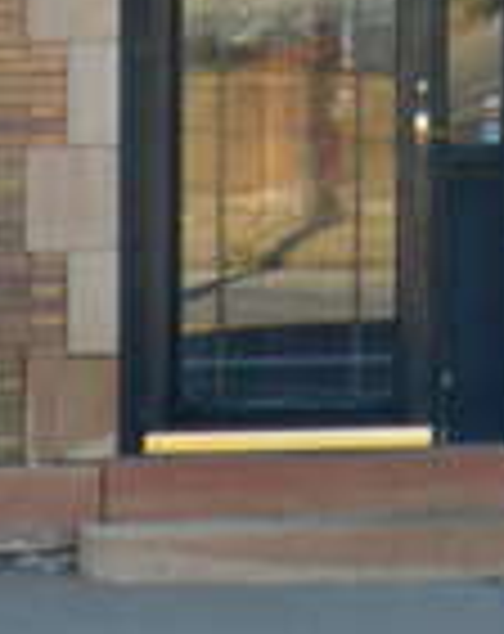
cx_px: 1292
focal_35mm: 289
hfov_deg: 5.1
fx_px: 5412
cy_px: -522
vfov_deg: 6.6
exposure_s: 1/81.5
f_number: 4.3
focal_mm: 9.1
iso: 64
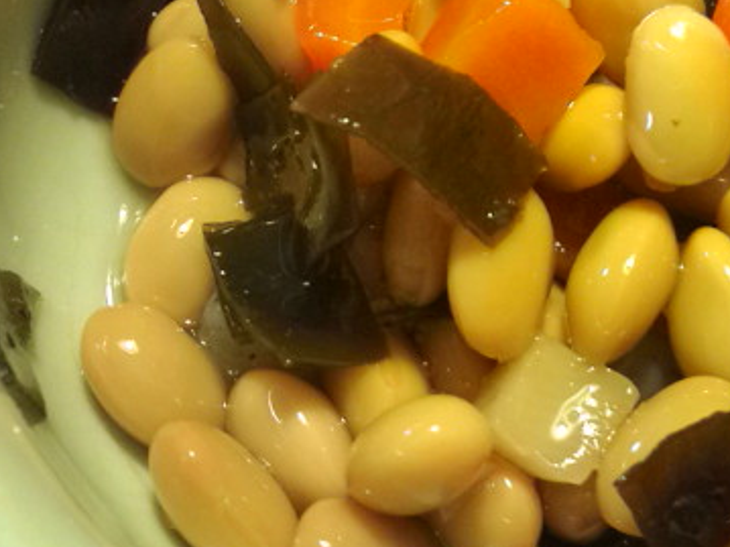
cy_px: 171
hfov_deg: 32.8
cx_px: 594
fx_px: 1202
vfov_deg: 25.5
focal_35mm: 57
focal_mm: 3.3
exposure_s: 1/3.85
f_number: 2.8
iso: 104
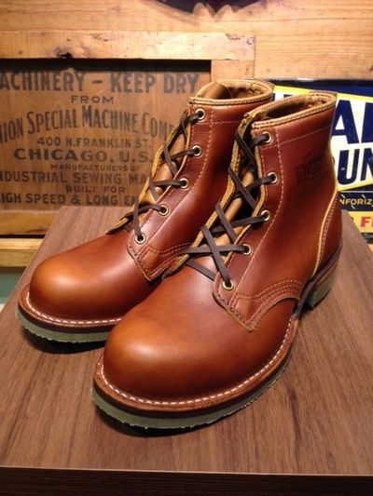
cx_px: 186
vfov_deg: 55.3
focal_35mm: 33
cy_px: 248
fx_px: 474
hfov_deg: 43.0
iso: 80
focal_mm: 4.12
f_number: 2.4
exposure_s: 1/20
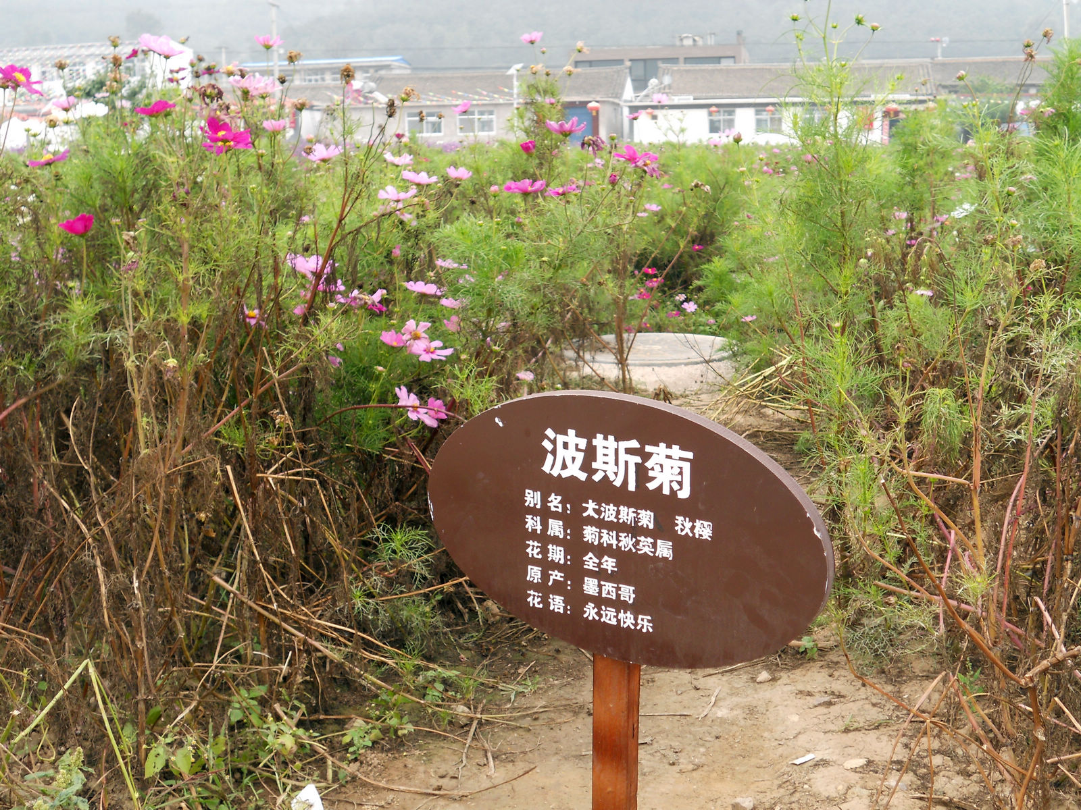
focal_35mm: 46
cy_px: 405
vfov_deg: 31.5
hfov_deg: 41.2
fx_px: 1437
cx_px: 540
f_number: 4.3
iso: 80
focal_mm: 8.2
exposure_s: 1/50
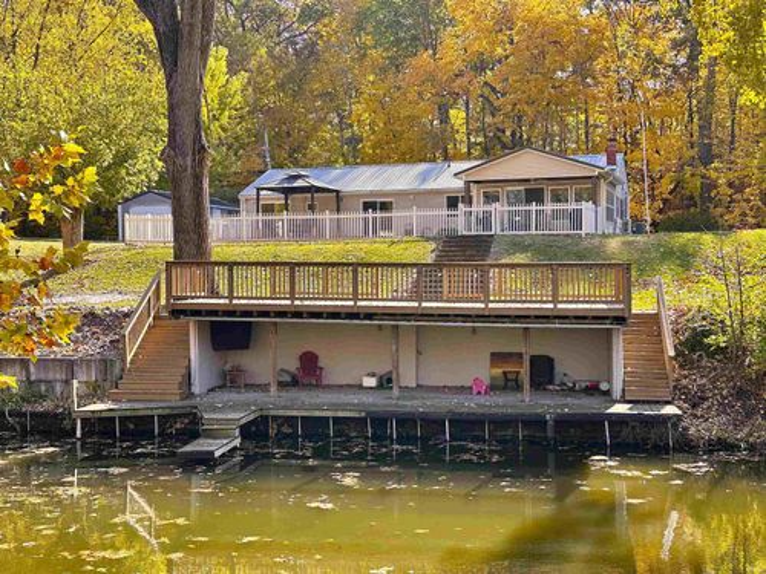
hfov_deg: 41.2
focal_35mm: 46
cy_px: 287
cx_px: 383
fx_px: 1018
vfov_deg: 31.5
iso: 80
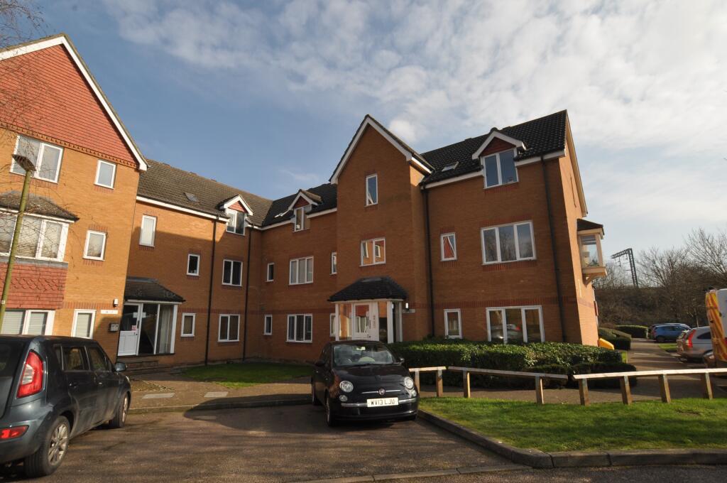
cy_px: 242
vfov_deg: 71.9
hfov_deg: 95.1
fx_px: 333
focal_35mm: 16
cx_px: 364
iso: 200
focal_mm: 11
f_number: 13
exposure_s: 1/200
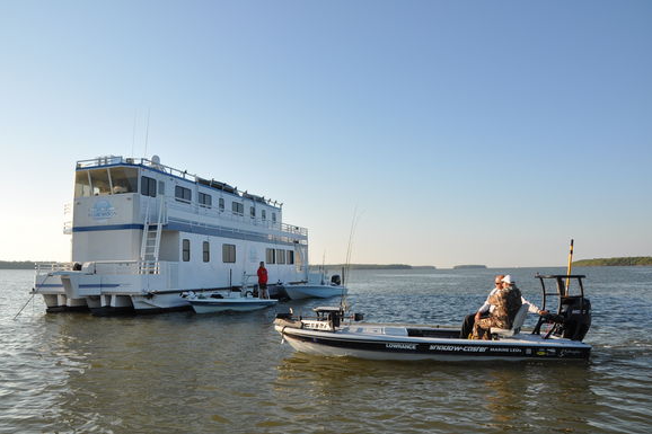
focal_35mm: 28
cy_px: 216
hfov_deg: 65.5
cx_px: 318
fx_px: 507
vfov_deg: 46.4
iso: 200
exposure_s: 1/320
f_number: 9
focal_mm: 18
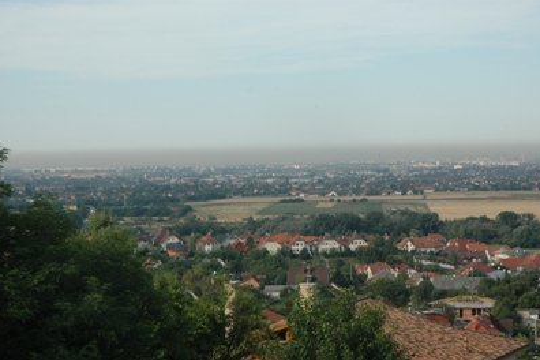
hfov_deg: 19.3
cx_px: 271
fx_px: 1590
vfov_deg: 12.9
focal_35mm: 106
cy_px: 180
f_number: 10
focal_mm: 70
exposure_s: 1/400
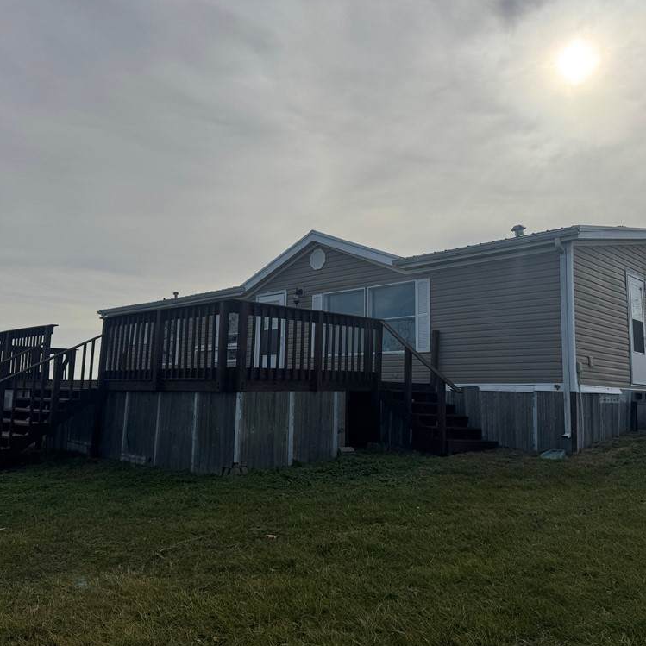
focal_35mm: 29
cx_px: 329
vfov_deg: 55.6
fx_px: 612
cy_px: 323
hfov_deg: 55.6
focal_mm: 6.76
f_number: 1.78
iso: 80
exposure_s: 1/12346
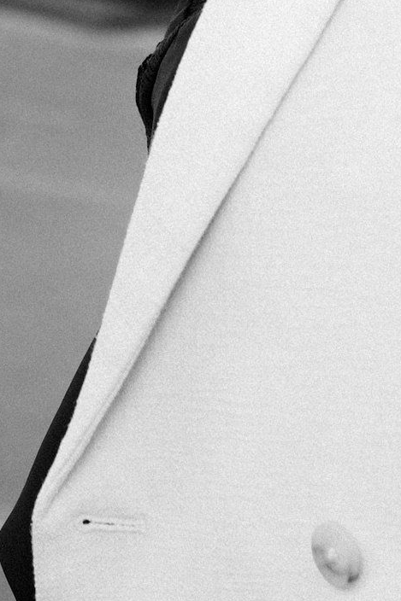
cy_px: -374
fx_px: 3193
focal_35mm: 191
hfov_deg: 7.2
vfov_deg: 10.3
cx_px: 338
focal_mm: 35
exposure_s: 1/320
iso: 100
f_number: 2.8
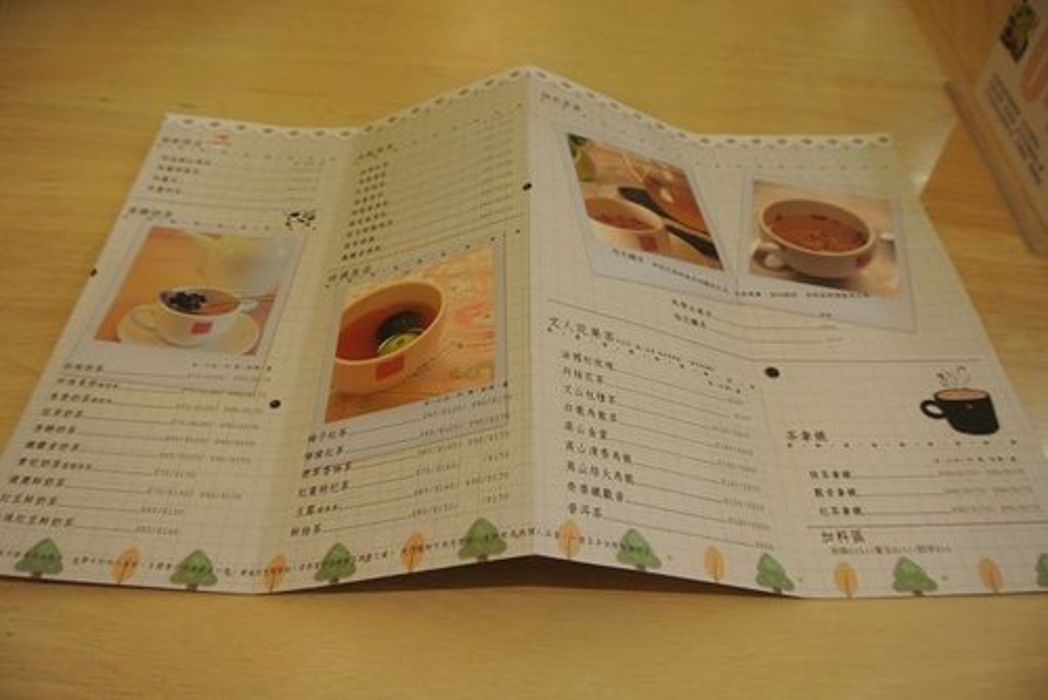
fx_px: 786
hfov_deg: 67.4
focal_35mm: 27
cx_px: 524
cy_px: 350
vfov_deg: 48.0
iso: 500
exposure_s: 1/125
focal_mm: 10
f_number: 3.5
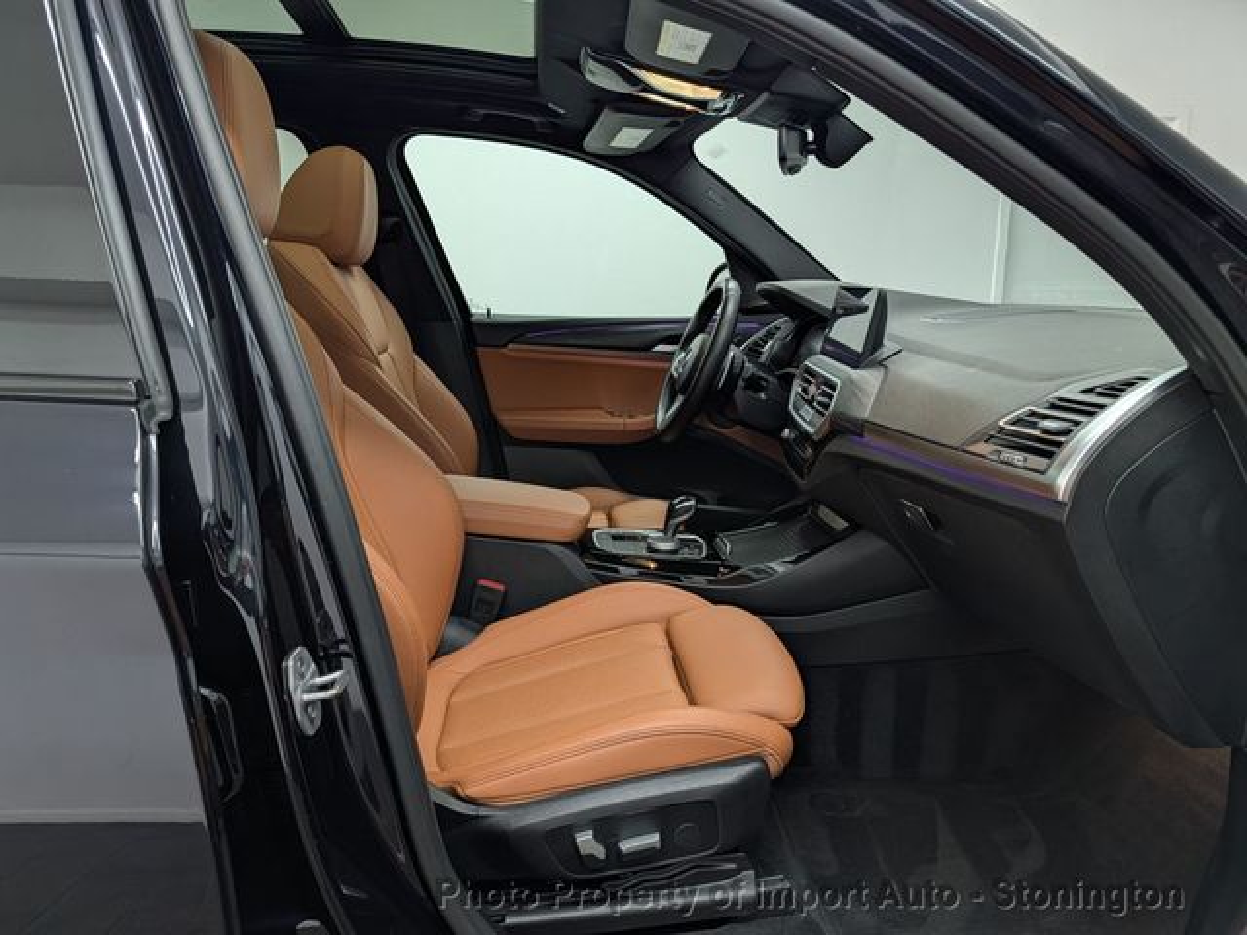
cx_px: 624
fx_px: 865
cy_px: 468
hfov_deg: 71.6
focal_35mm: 24
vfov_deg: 56.8
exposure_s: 1/120
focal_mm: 6.9
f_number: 1.68
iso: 226
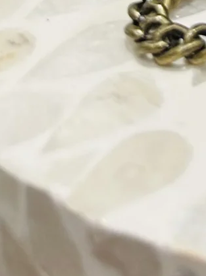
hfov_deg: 8.9
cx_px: 526
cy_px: -481
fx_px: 1168
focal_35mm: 147
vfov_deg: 10.5
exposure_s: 1/50
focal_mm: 6.86
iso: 125
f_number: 1.78
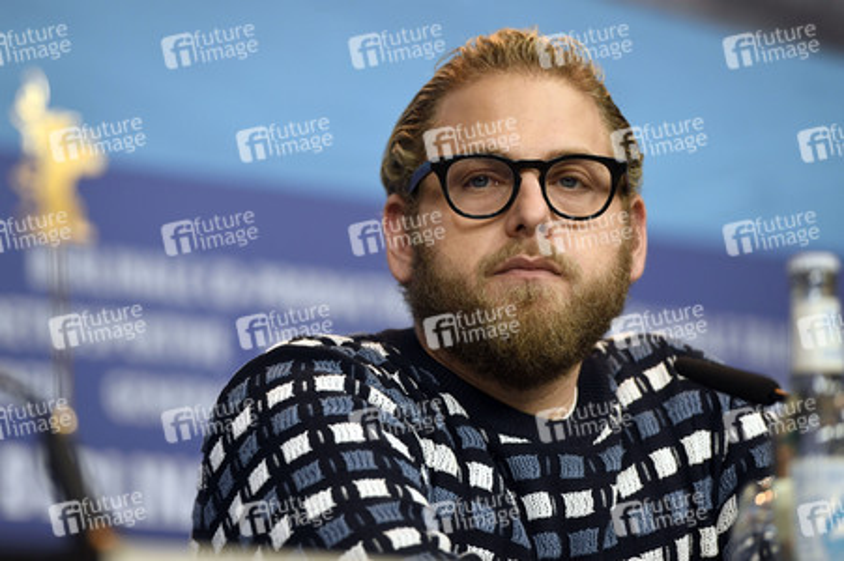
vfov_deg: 6.9
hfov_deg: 10.3
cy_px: 280
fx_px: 4685
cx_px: 422
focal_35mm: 200
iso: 1250
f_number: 3.5
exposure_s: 1/320
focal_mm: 200
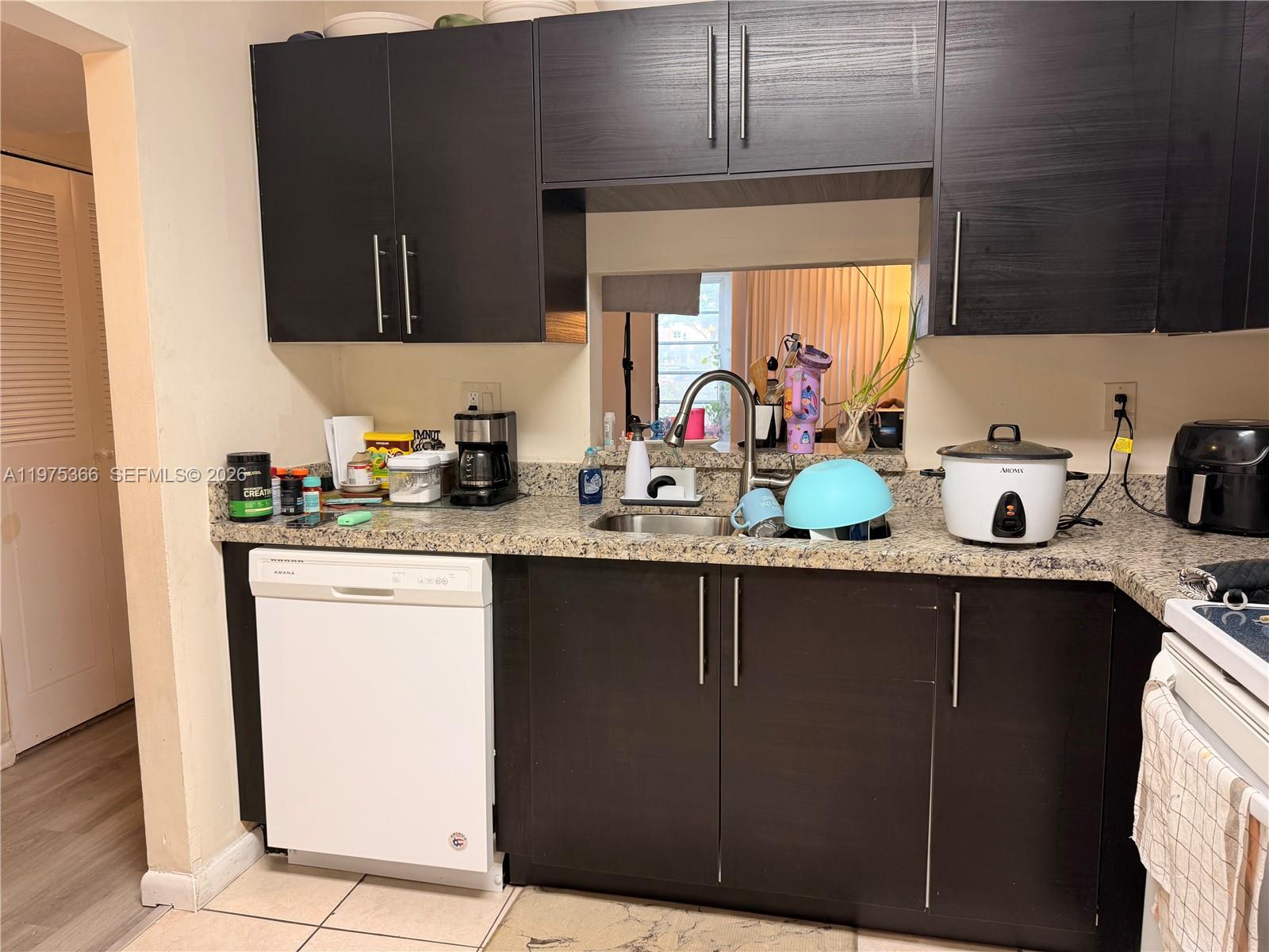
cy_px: 476
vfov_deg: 56.8
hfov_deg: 71.6
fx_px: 880
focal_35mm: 24
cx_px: 634
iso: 160
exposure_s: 1/60
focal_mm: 6.76
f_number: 1.78
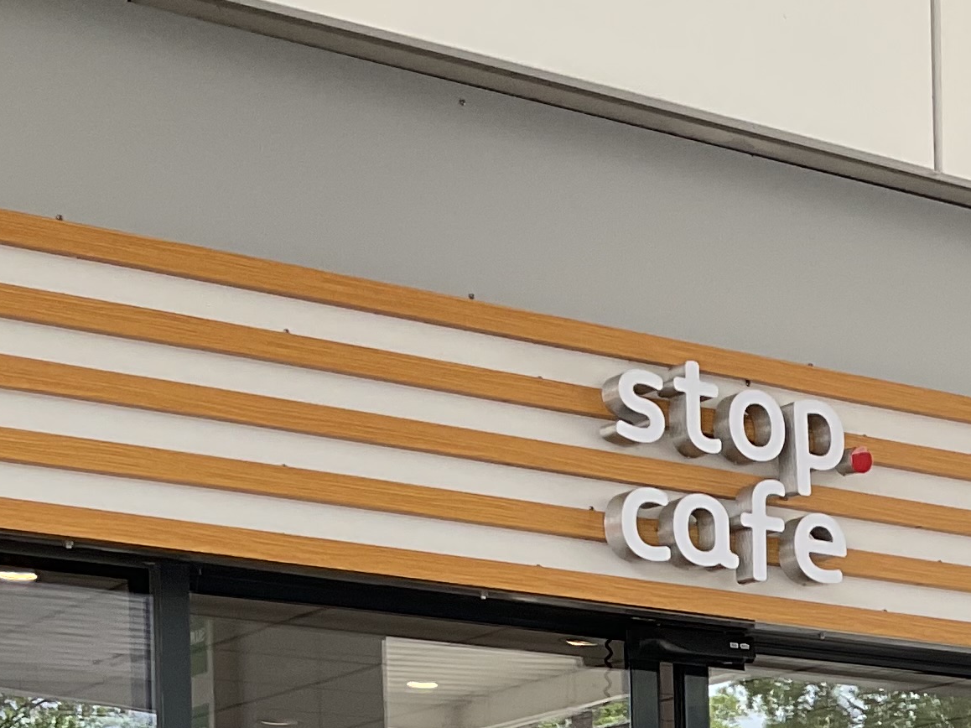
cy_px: 1106
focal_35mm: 101
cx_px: 1169
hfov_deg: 18.4
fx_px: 2833
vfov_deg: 13.7
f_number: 1.8
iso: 16
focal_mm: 3
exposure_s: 1/289
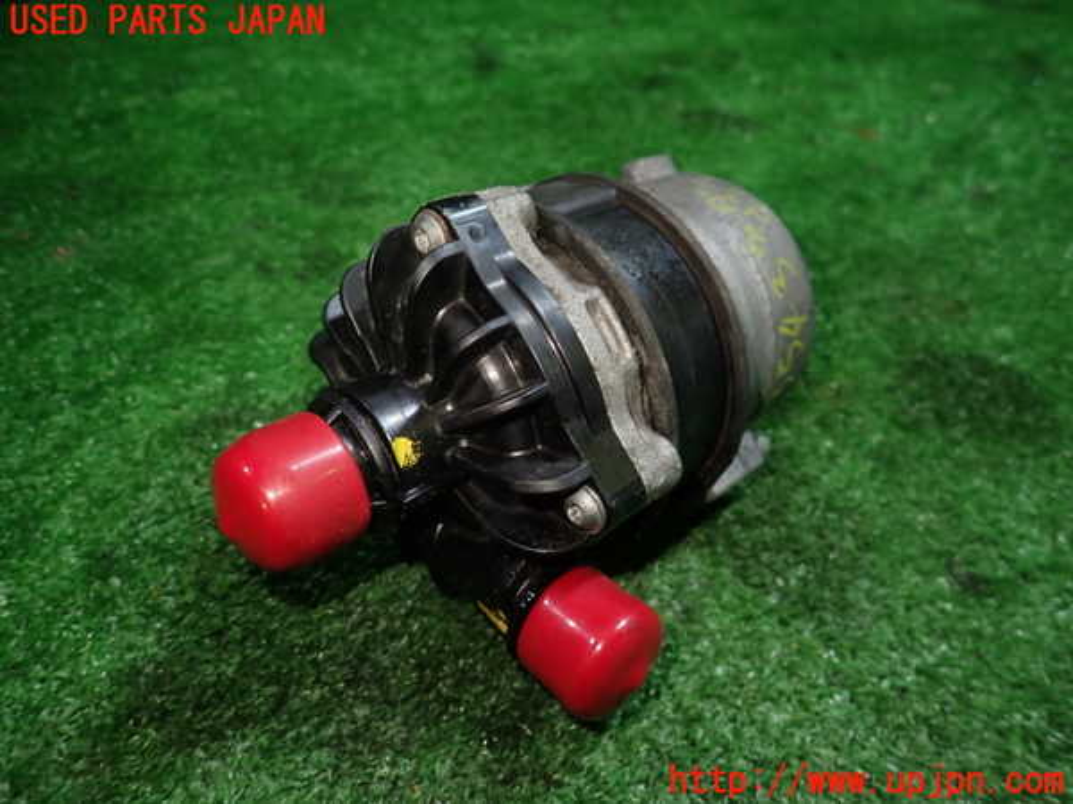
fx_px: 775
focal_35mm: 25
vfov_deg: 54.9
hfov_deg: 69.4
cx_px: 536
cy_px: 402
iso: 200
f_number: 2
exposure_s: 1/50
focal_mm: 4.5
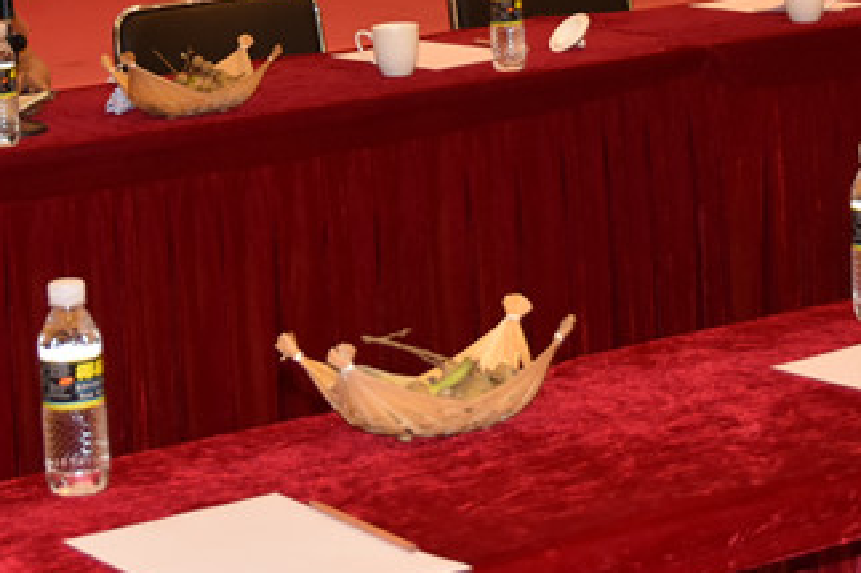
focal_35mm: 126
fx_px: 3001
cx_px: 405
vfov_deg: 10.7
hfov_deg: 16.3
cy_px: -171
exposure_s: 1/60
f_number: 4
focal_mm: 27
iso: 640
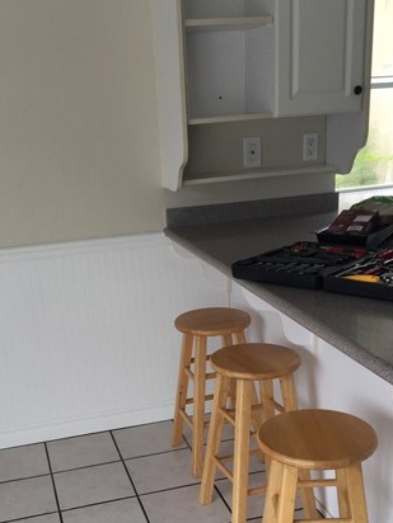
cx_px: 178
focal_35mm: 45
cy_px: 383
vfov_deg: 41.0
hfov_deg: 32.2
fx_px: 681
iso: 50
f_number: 2.2
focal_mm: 4.15
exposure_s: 1/120
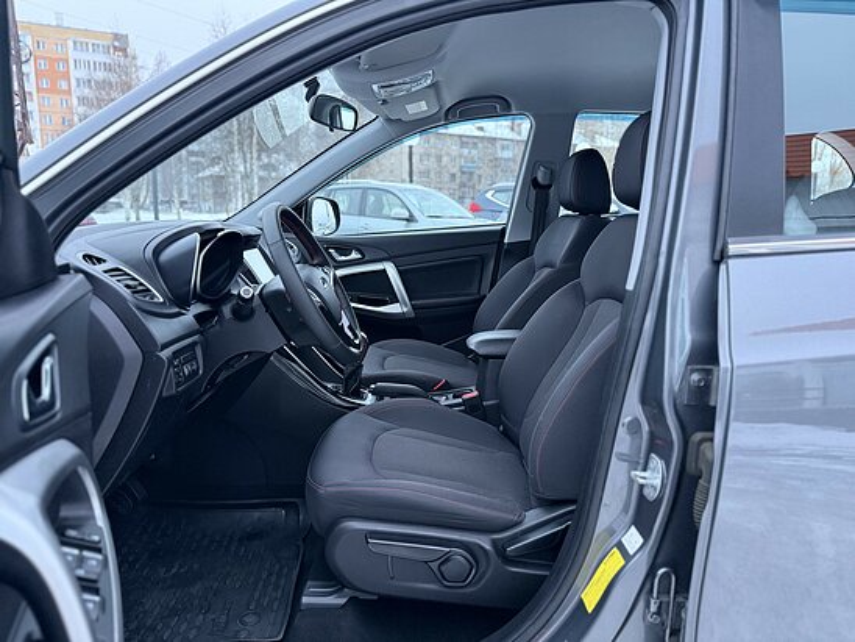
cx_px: 428
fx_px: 593
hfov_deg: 71.6
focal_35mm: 24
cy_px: 321
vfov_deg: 56.8
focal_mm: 6.76
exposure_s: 1/60
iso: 640
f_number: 1.78
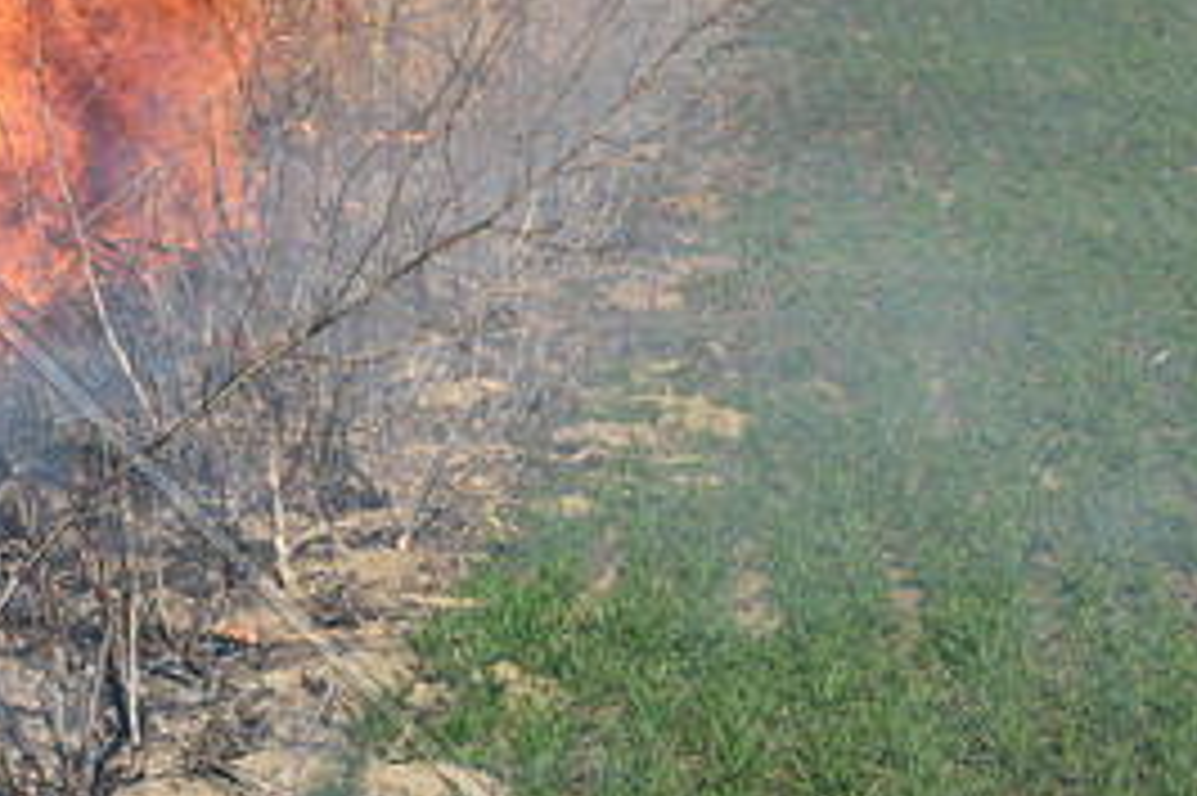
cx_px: -580
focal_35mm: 133
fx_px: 4407
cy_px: -256
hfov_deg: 14.5
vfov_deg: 10.1
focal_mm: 27
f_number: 8
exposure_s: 1/500
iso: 100
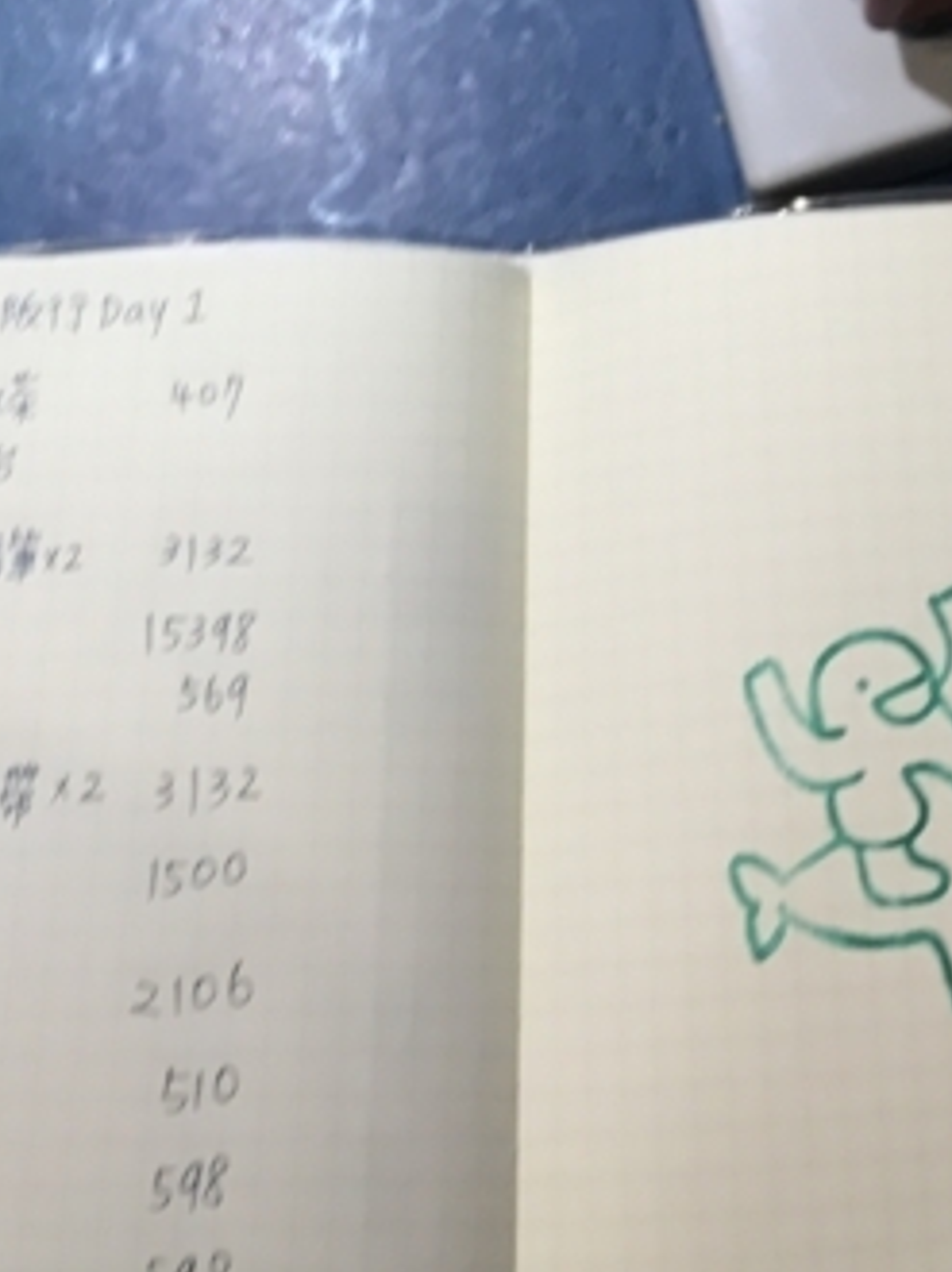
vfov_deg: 19.5
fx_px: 3194
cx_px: 771
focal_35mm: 87
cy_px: -655
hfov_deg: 16.8
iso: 40
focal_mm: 3.99
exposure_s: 1/120
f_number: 1.8
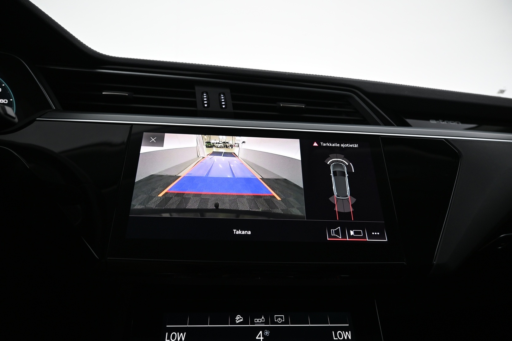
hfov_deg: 73.7
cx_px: 256
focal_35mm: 24
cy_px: 170
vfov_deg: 53.1
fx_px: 341
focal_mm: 16
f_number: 3.5
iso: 640
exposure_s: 1/25
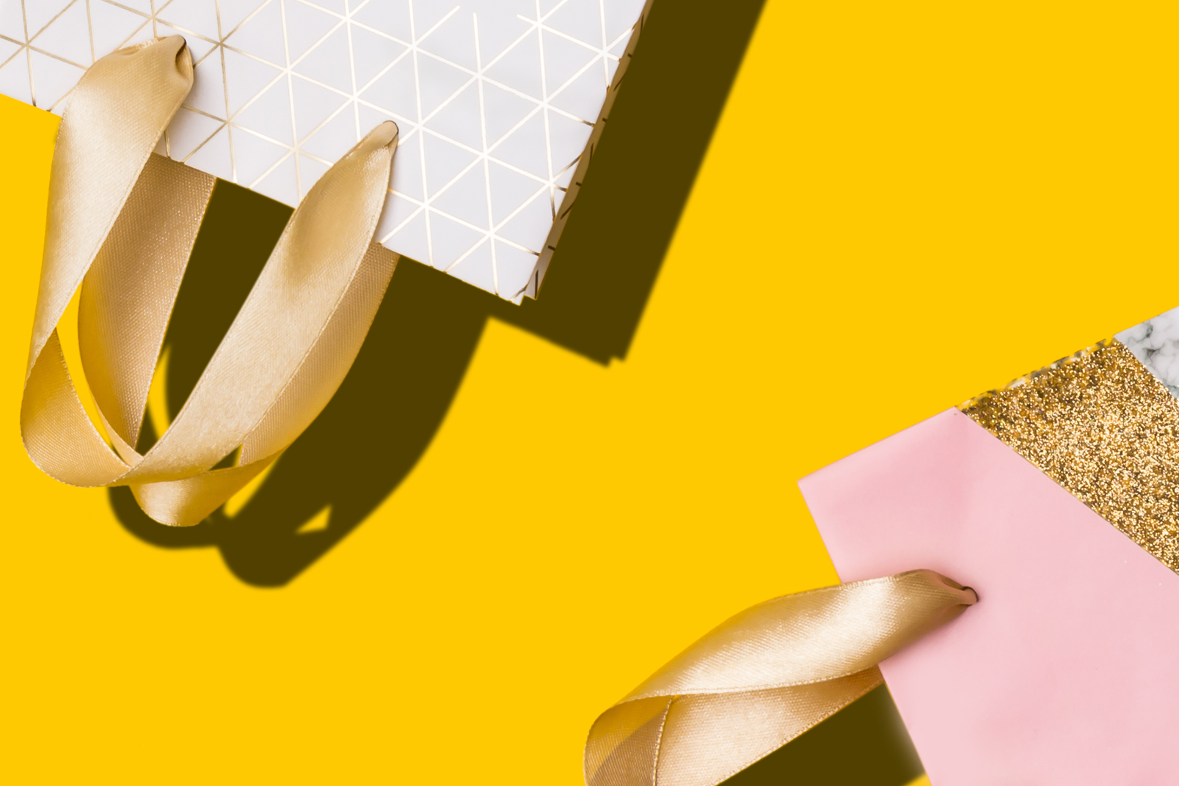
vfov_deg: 6.4
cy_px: 969
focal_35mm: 215
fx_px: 7042
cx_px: -387
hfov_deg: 9.4
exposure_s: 1/125
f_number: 11
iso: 100
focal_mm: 50
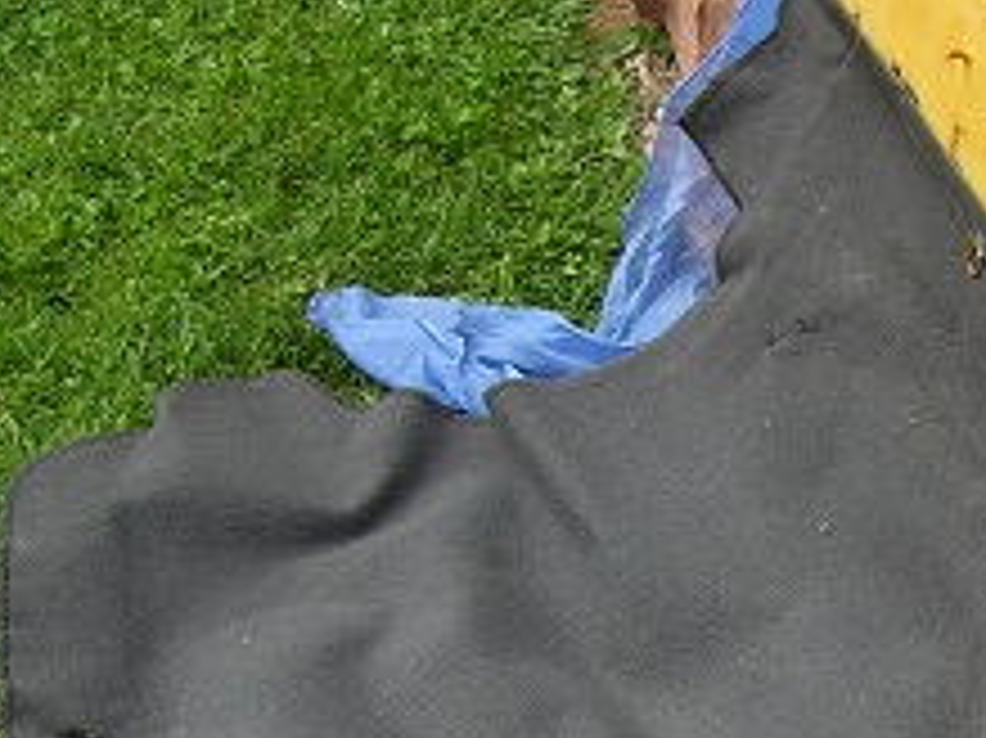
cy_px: 684
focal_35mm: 104
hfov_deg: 18.1
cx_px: 1144
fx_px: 2961
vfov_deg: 14.1
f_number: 6.4
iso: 50
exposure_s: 1/200
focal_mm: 7.8
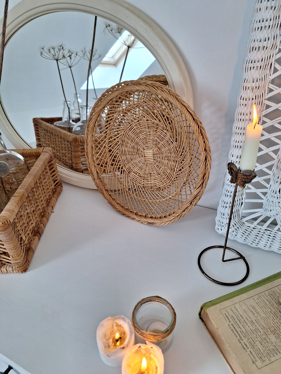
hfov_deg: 58.9
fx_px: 249
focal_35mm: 23
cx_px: 140
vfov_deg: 73.9
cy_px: 187
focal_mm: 5.54
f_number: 1.8
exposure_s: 1/100
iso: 64
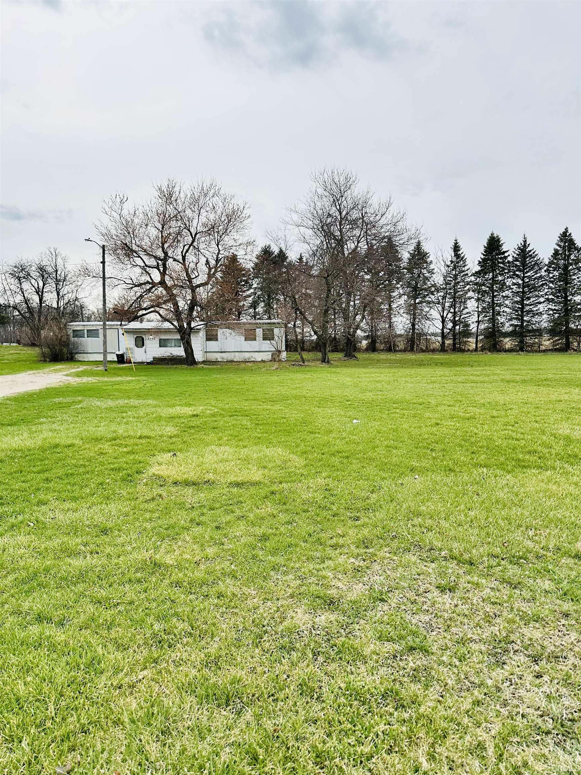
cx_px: 290
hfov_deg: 56.8
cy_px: 388
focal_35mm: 24
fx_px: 537
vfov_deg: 71.6
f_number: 1.78
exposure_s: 1/6623
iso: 80
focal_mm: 6.86
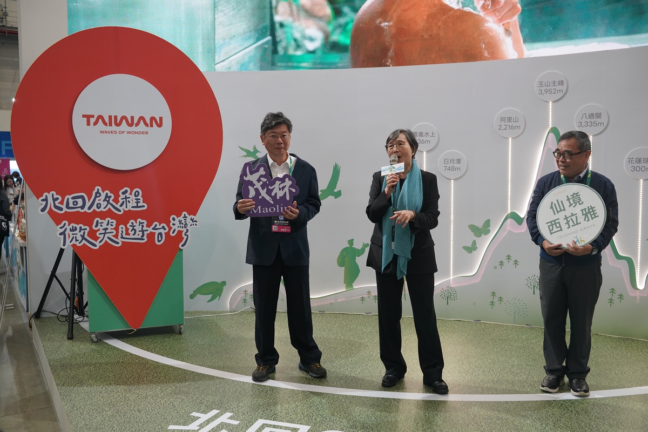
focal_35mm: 32
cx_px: 324
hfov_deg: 58.7
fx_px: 576
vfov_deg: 41.1
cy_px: 216
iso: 1600
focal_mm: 32
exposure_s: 1/160
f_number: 4
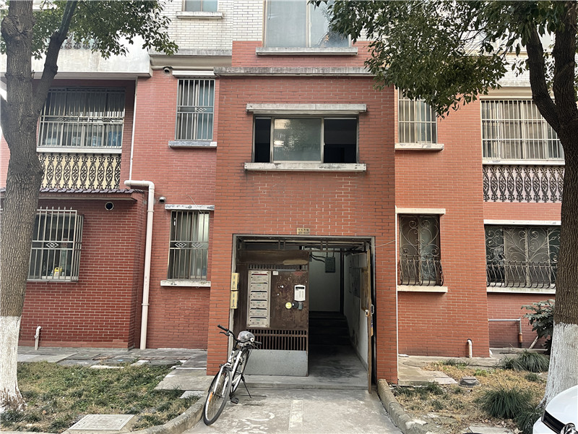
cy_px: 217
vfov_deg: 53.1
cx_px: 289
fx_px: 434
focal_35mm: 26
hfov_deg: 67.3
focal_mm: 5.1
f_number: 1.6
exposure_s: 1/83
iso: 125
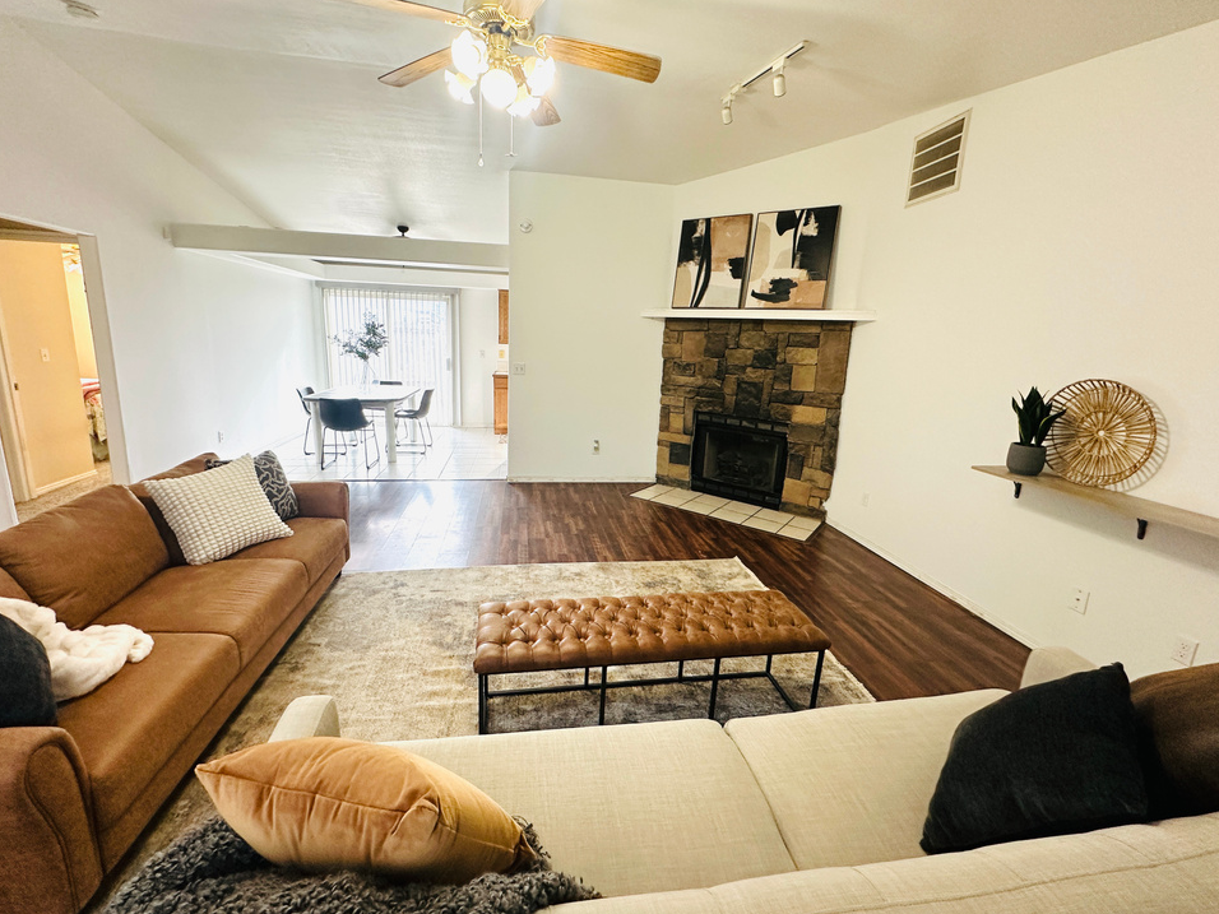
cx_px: 607
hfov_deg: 98.2
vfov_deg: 81.7
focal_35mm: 15
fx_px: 528
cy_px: 441
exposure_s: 1/120
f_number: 2.2
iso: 200
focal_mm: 2.22
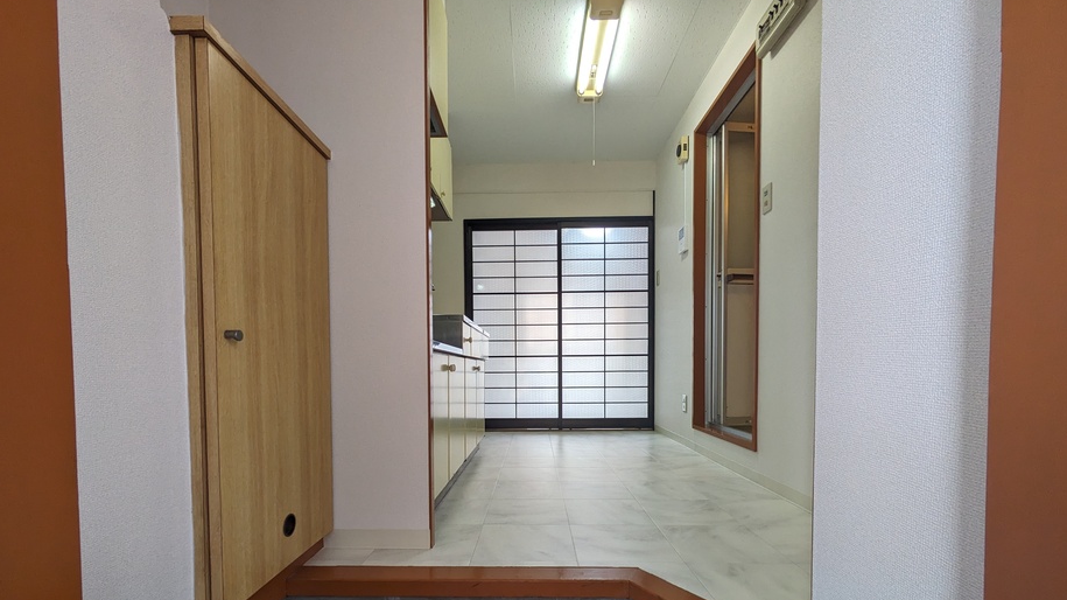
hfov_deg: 99.4
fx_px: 453
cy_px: 384
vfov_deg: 65.8
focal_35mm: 16
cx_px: 521
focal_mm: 1.83
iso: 76
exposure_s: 1/120
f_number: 2.2
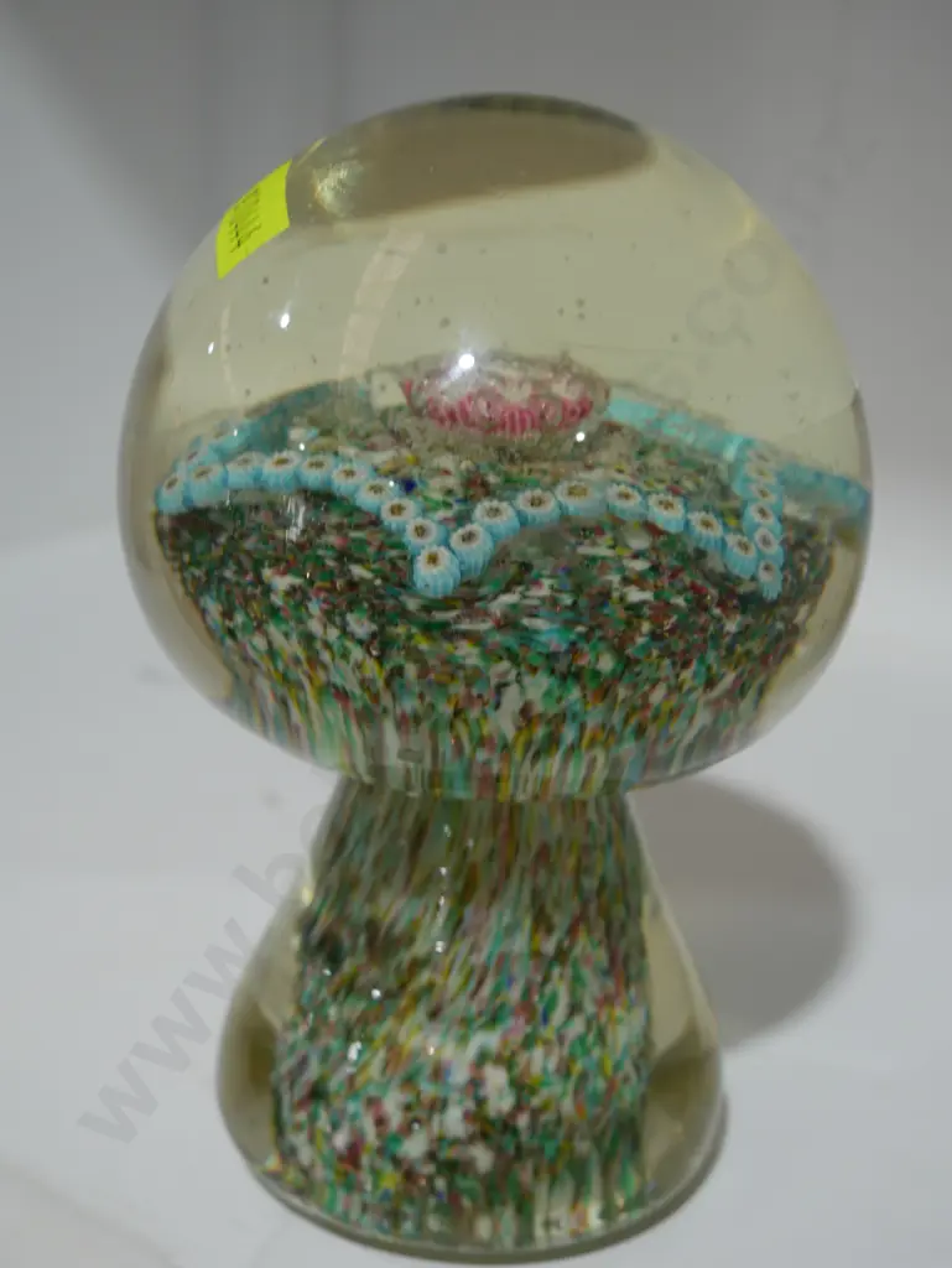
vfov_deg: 33.2
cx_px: 476
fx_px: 2125
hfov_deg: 25.3
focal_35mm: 58
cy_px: 634
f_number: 5.4
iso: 320
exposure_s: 1/60
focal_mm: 29
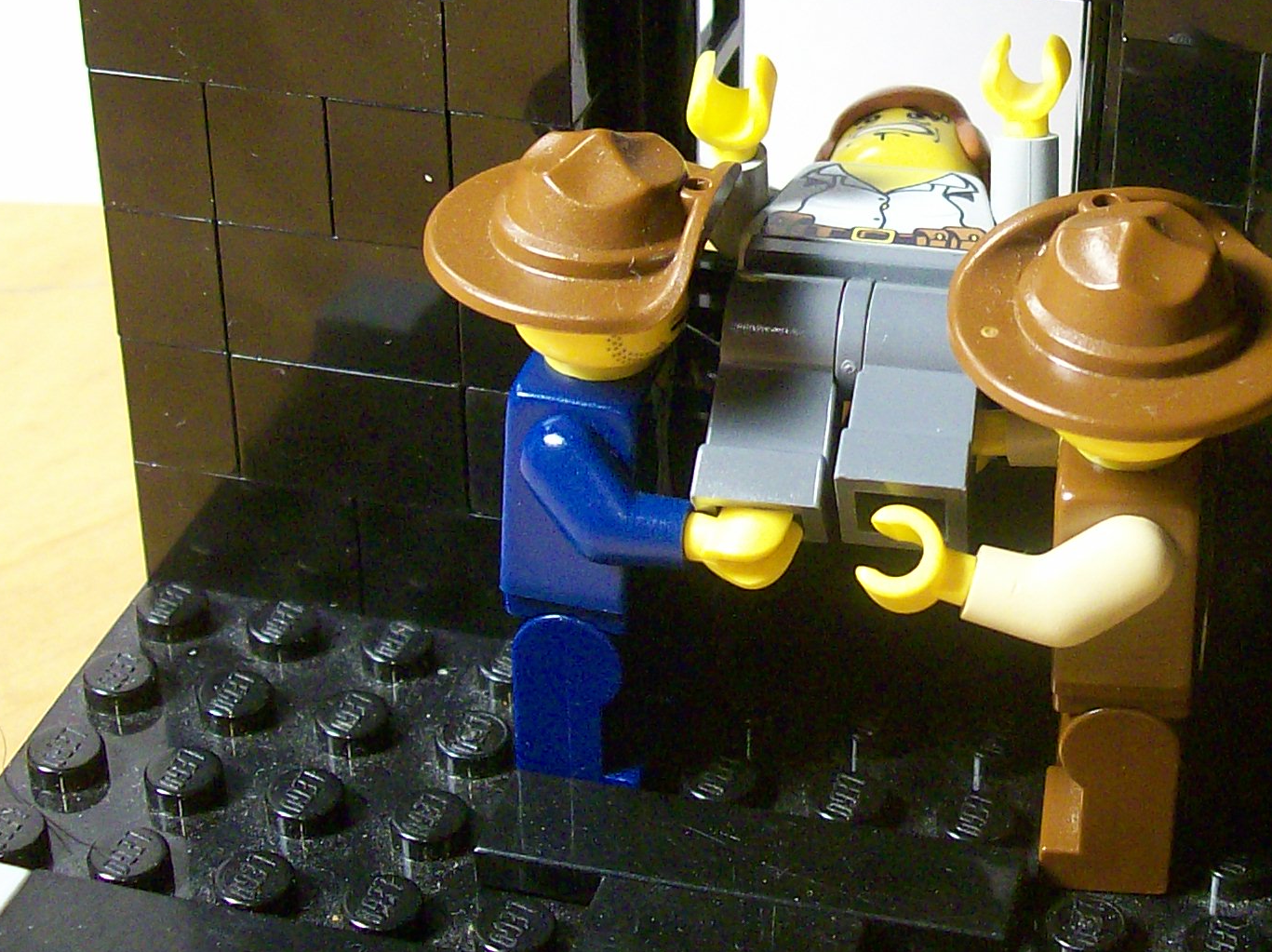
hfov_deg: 25.7
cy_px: 206
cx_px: 957
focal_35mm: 75
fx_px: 2754
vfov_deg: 19.4
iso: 160
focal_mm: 6
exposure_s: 1/24.1
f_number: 2.7
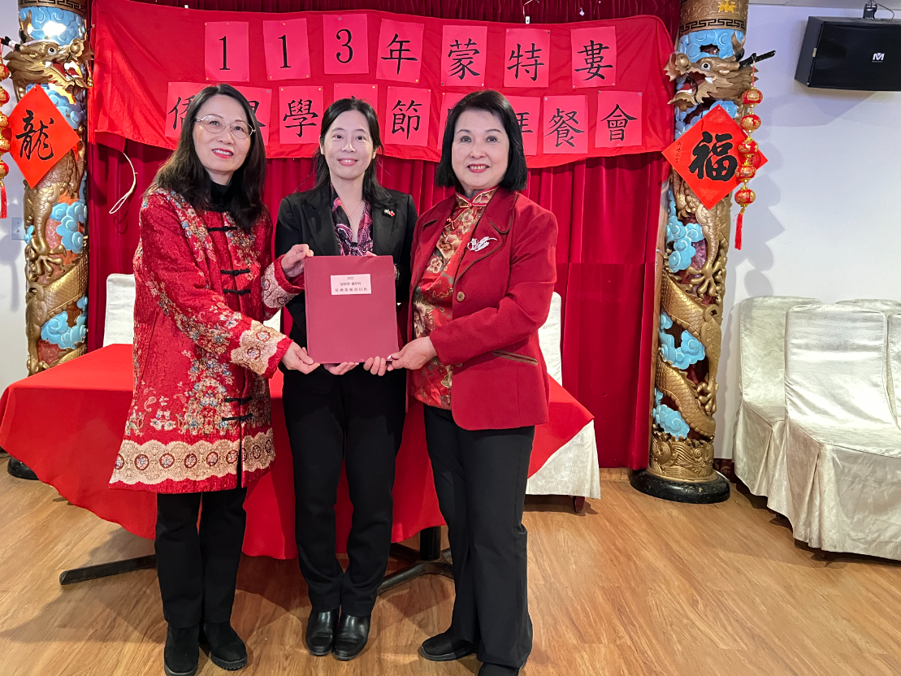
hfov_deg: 59.8
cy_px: 317
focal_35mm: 30
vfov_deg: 46.8
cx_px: 396
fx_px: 781
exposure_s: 1/24
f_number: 1.5
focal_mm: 5.7
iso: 1000
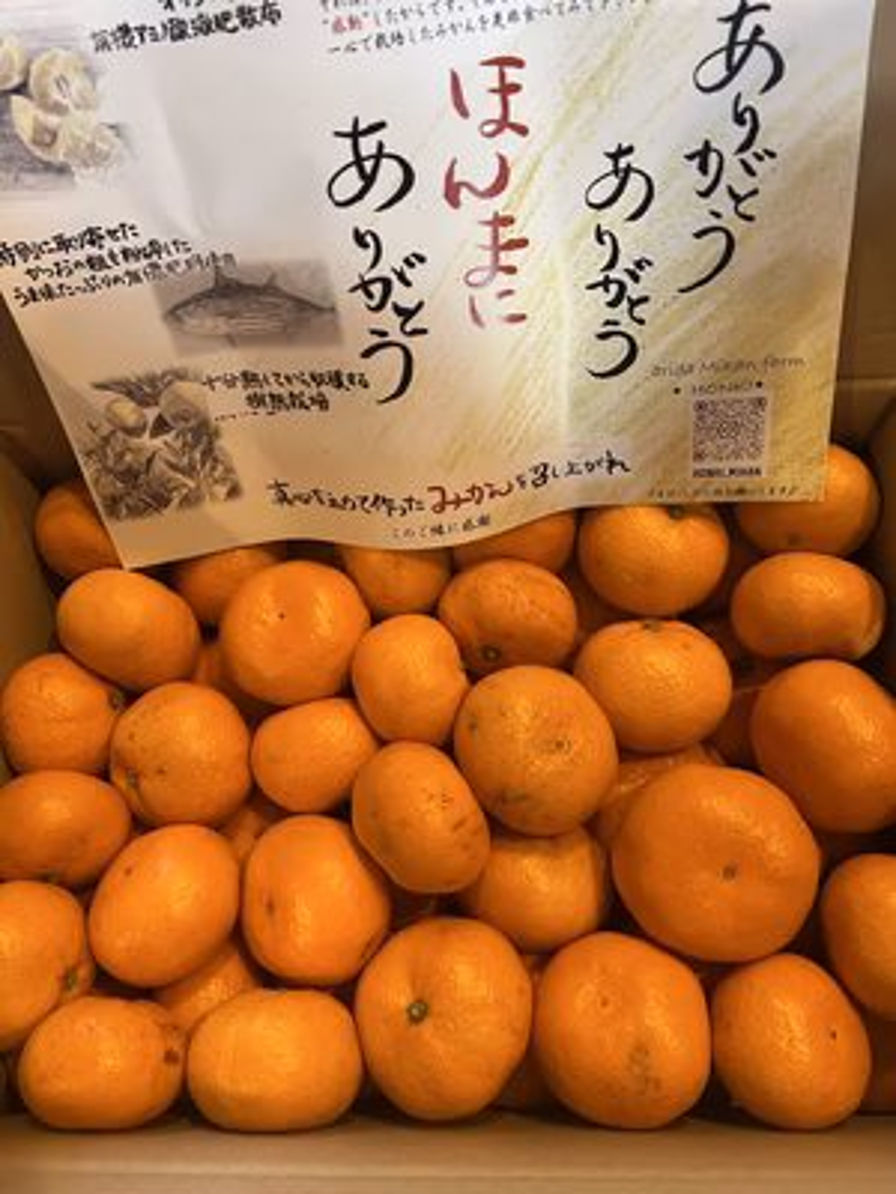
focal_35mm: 26
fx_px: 897
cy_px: 597
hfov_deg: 53.1
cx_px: 448
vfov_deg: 67.3
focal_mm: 5.7
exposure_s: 1/60
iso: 320
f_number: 1.5
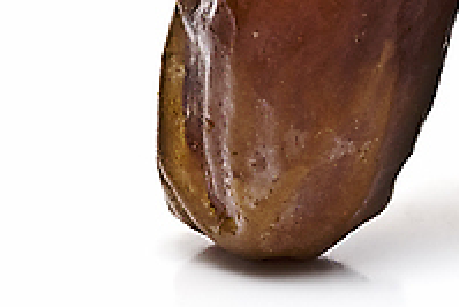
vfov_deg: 2.9
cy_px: -30
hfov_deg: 4.3
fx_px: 6041
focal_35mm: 474
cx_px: 494
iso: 100
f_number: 13
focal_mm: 105
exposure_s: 1/60
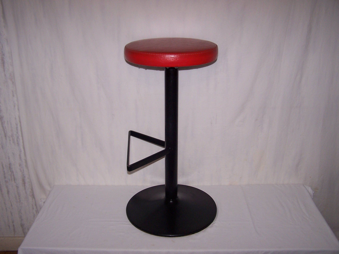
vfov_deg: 37.7
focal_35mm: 38
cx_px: 170
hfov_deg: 49.0
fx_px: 372
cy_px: 127
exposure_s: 1/60
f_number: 2.8
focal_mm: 6.3
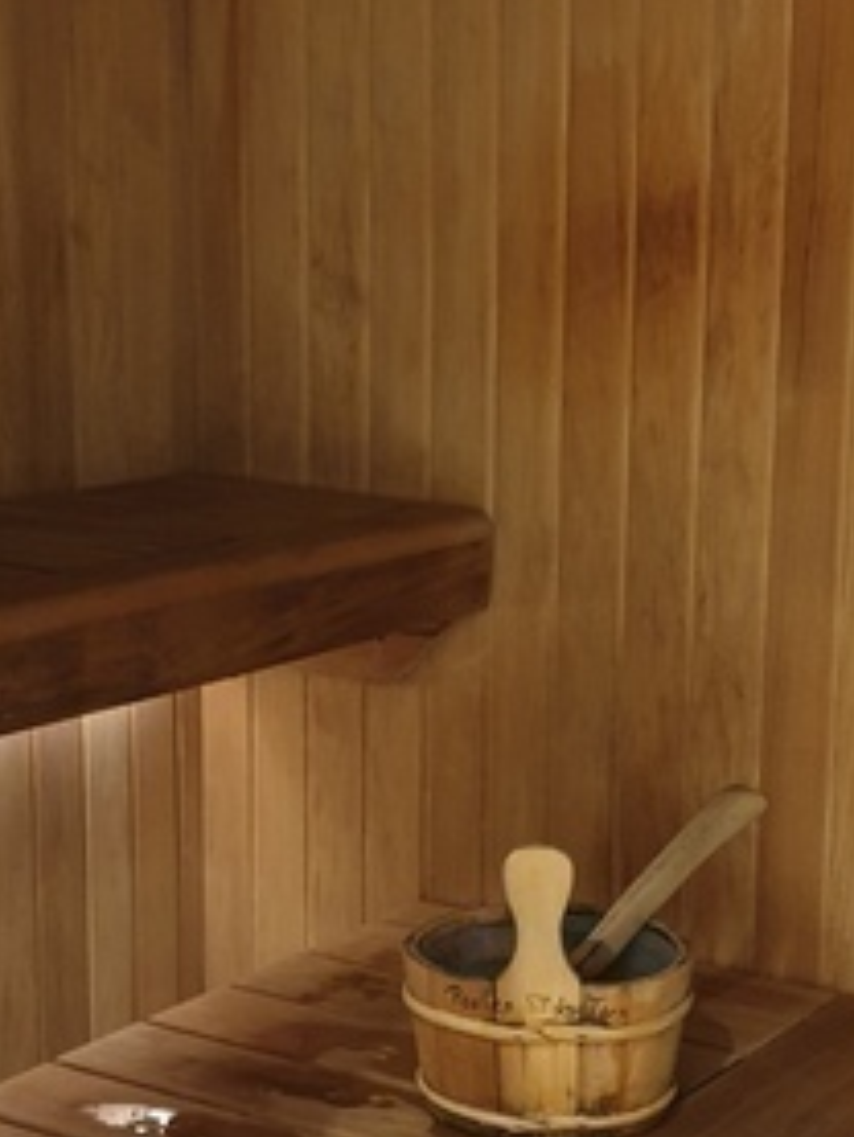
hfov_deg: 20.5
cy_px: 735
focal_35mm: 72
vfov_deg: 26.9
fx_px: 2367
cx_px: 452
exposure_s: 1/33
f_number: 1.5
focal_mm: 4.3
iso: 320
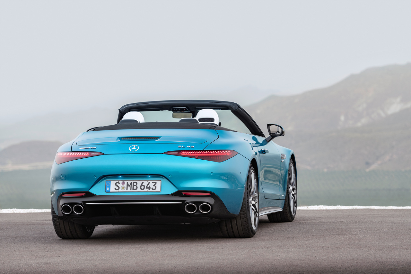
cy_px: 137
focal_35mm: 160
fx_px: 1826
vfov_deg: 8.6
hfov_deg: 12.8
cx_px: 206
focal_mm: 160
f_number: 5.6
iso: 200
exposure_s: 1/40
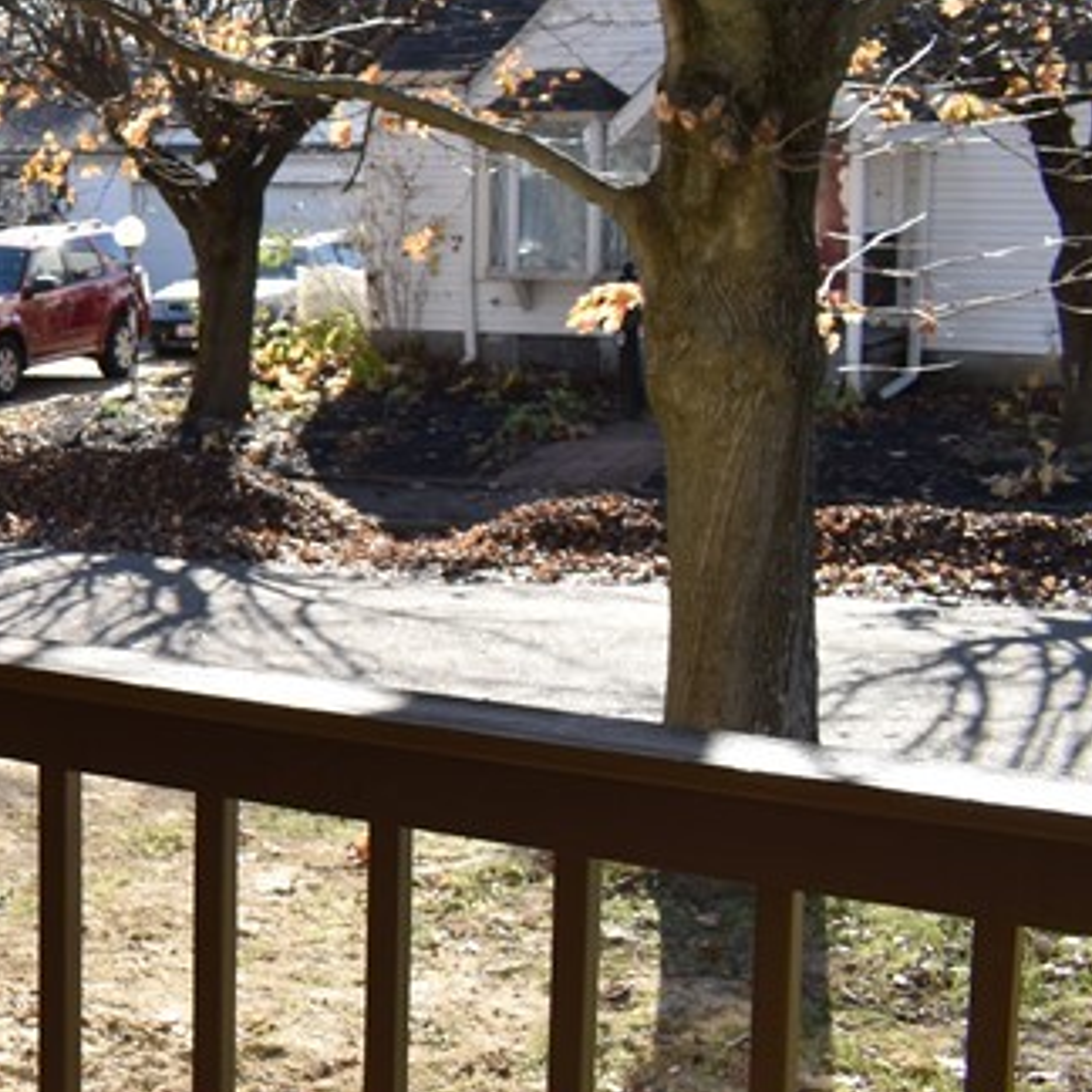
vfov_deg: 22.4
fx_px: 2748
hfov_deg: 19.2
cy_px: 367
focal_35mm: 77
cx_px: -630
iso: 200
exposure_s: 1/250
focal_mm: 18
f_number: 7.1
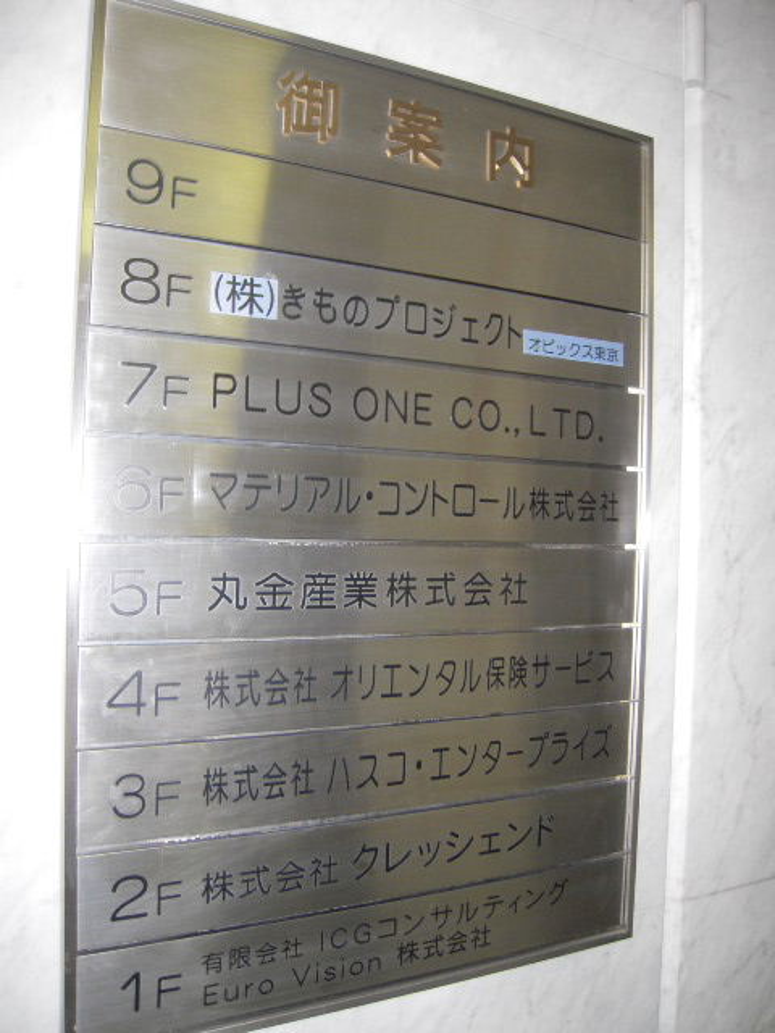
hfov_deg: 49.7
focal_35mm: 28
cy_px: 516
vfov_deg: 63.4
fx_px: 836
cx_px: 388
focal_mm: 5
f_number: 2.7
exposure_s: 1/25
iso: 400
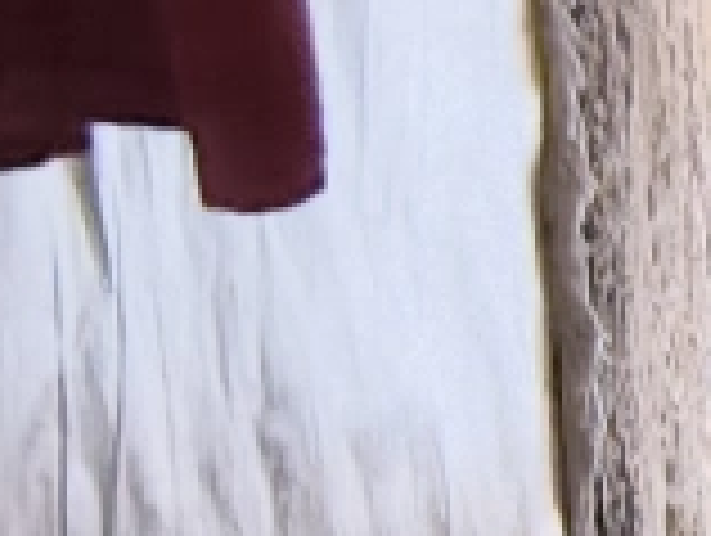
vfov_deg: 11.6
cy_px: 565
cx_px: 1692
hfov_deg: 12.3
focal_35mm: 127
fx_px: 2613
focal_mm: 1.65
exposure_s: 1/14.3
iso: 2000
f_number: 2.2
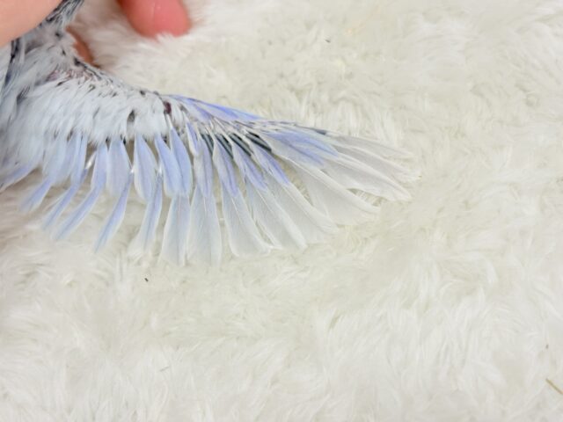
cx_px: 282
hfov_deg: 36.8
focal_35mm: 52
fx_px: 846
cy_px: 211
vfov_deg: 28.0
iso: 80
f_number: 1.6
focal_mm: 5.96
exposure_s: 1/100
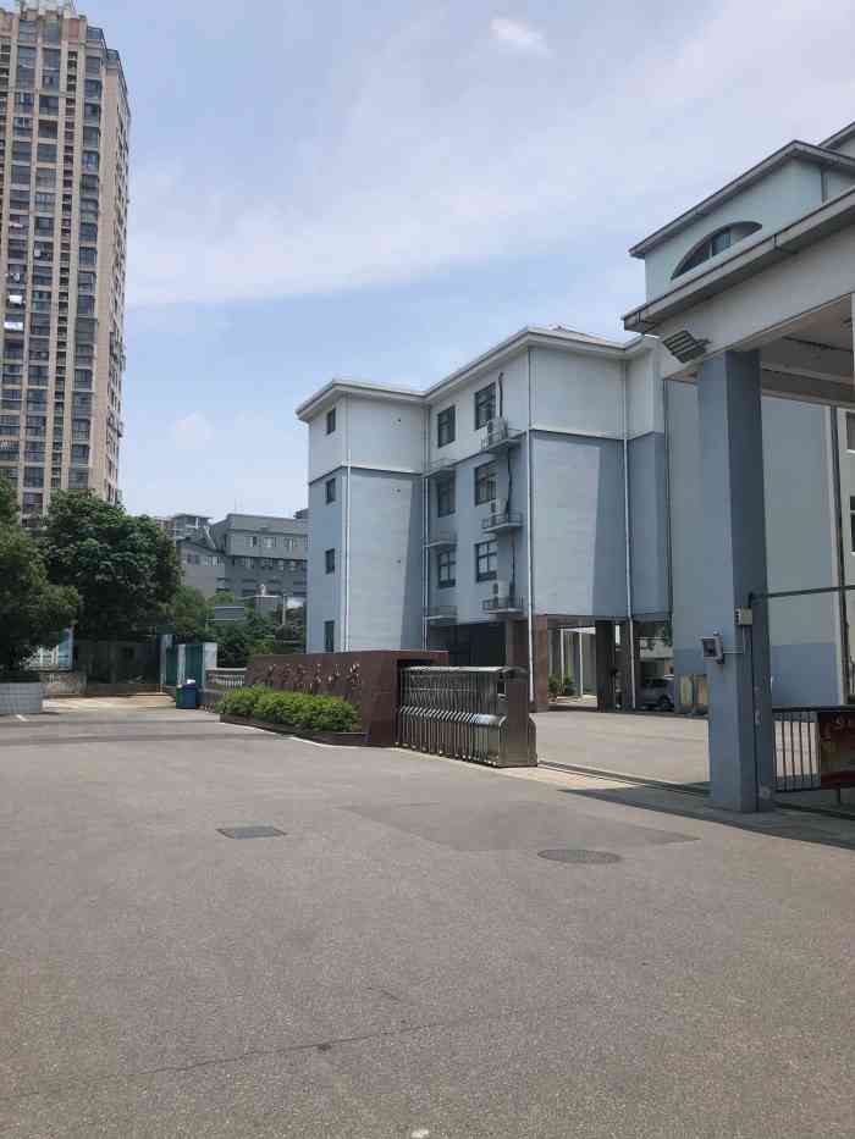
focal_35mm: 28
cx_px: 428
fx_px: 922
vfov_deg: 63.4
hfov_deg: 49.8
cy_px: 570
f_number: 1.8
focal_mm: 4
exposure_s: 1/2525
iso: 20
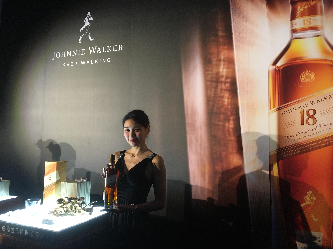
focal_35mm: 29
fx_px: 279
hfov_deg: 61.7
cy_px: 124
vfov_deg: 48.2
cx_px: 166
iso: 125
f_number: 2.2
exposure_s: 1/30
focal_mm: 4.15
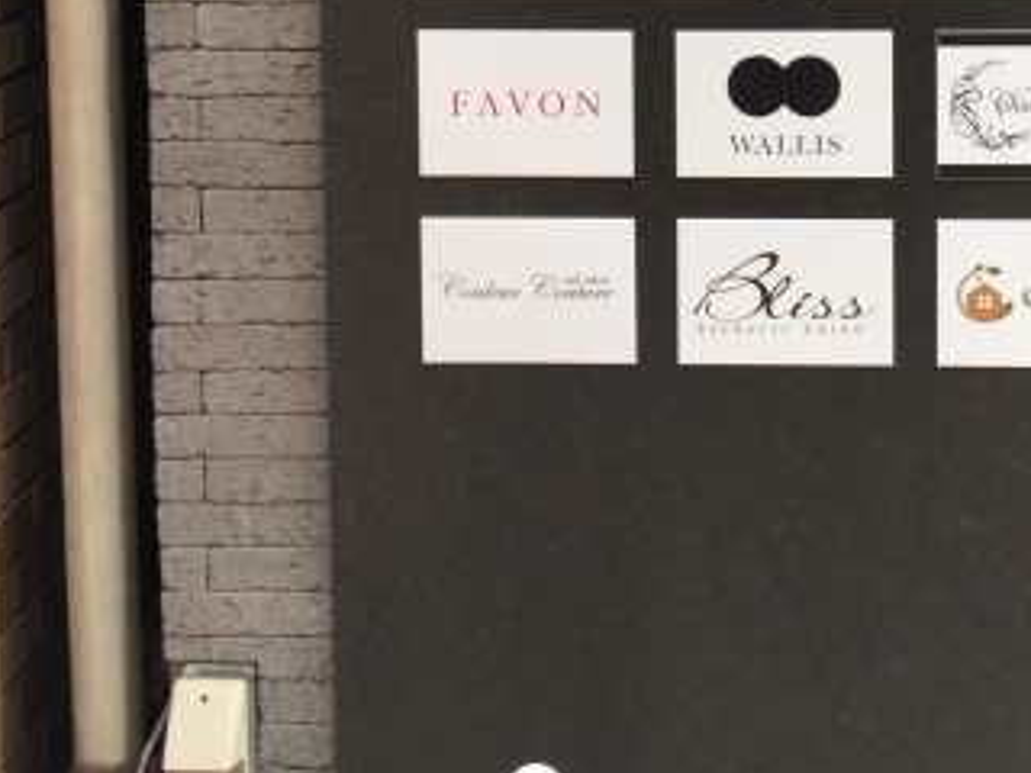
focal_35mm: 58
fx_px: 1727
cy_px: -196
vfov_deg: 22.8
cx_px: 754
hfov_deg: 32.7
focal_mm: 4.15
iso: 32
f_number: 2.2
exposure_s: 1/120
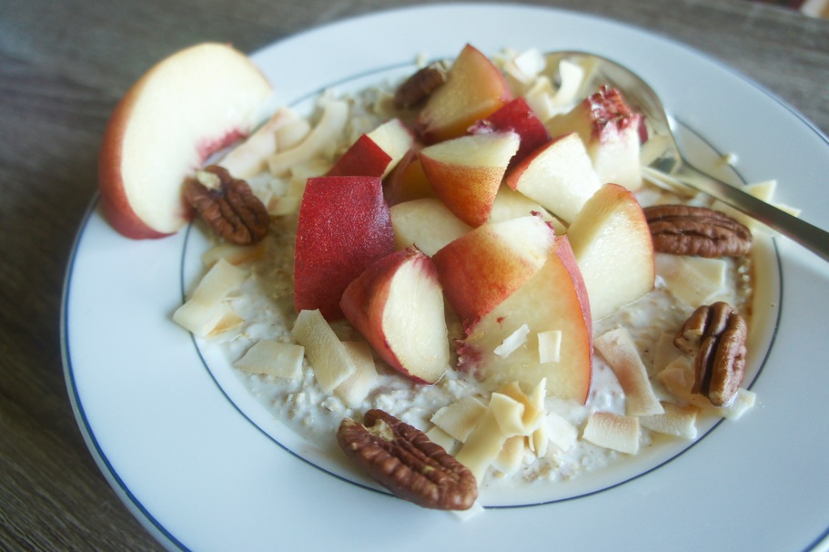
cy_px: 276
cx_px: 414
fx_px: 621
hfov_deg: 67.4
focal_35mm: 27
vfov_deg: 47.9
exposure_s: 1/30
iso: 400
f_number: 3.5
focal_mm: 18
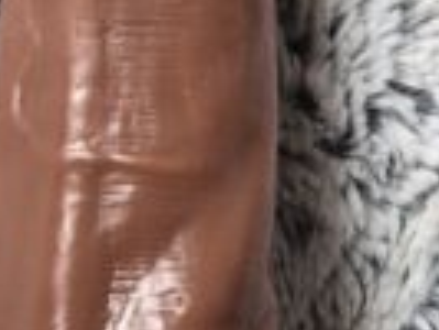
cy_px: 13
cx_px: 102
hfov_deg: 27.7
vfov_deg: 20.8
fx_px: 876
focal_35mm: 69
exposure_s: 1/64
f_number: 1.8
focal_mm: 5.4
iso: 320
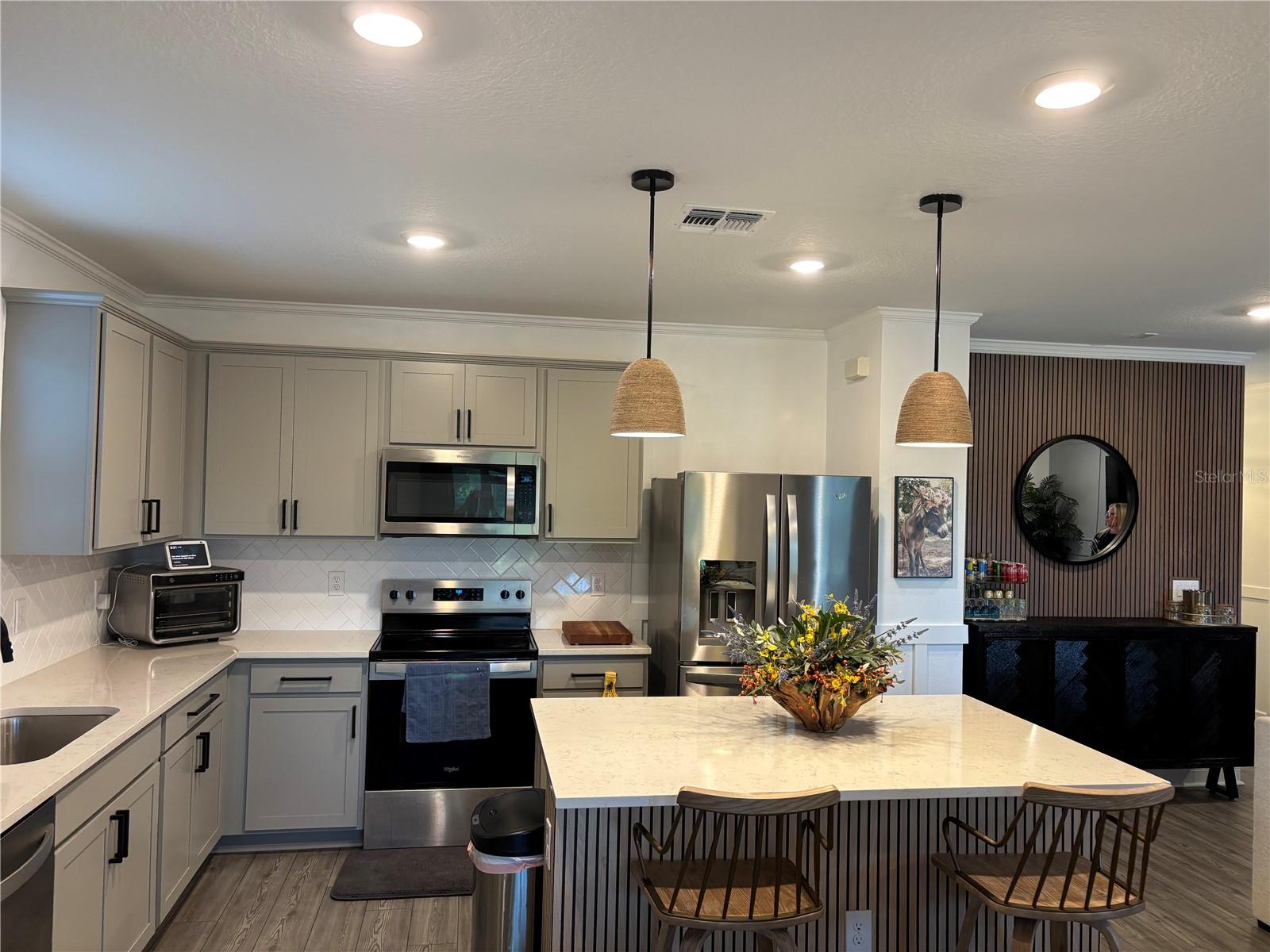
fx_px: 954
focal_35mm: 26
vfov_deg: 53.1
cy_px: 476
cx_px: 635
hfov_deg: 67.3
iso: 125
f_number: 1.6
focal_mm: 5.96
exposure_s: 1/60
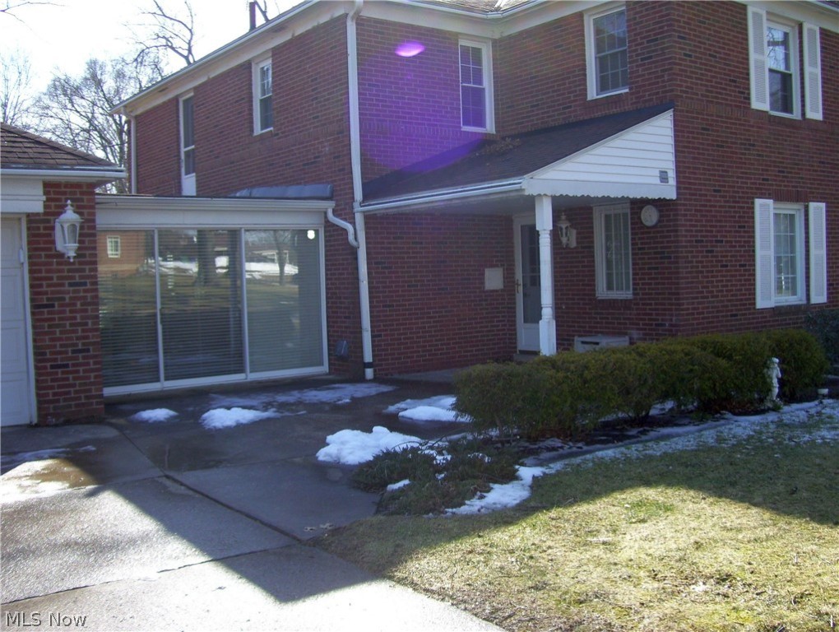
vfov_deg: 39.7
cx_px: 420
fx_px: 874
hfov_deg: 51.3
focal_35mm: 36
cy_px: 316
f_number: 2.7
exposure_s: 1/400
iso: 80
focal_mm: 6
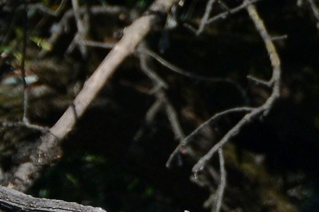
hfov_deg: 0.9
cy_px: 146
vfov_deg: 0.6
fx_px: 19807
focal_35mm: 2236
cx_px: 532
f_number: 9
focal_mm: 600
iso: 320
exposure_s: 1/1000
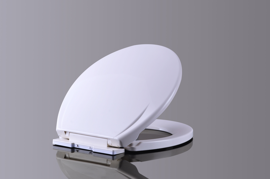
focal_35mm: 128
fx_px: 955
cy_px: 90
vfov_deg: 10.7
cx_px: 135
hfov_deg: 16.1
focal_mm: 85
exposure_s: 1/80
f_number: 14
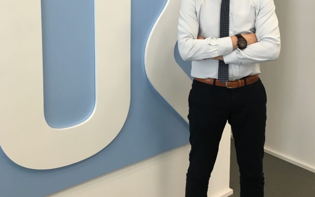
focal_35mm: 42
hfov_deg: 47.2
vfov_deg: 29.6
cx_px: 156
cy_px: 32
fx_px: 361
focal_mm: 4.15
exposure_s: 1/33
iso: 32
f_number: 2.2
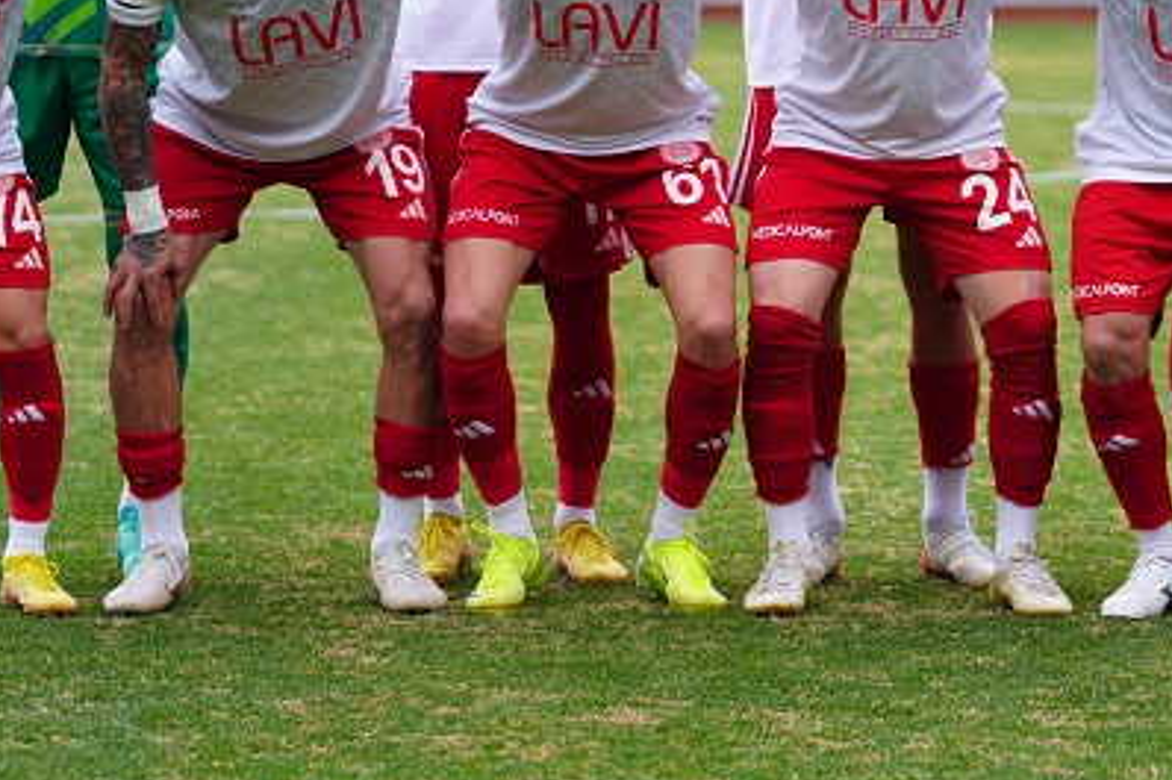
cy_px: -90
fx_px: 8461
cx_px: 810
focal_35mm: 260
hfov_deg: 7.9
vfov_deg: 5.3
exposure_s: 1/800
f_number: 2.8
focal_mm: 109
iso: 320
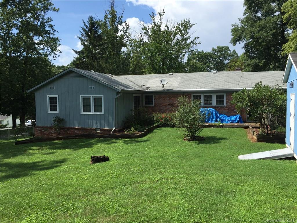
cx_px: 148
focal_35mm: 29
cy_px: 112
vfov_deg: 48.2
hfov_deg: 61.7
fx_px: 249
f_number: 2.2
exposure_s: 1/1883
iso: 32
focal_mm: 4.15
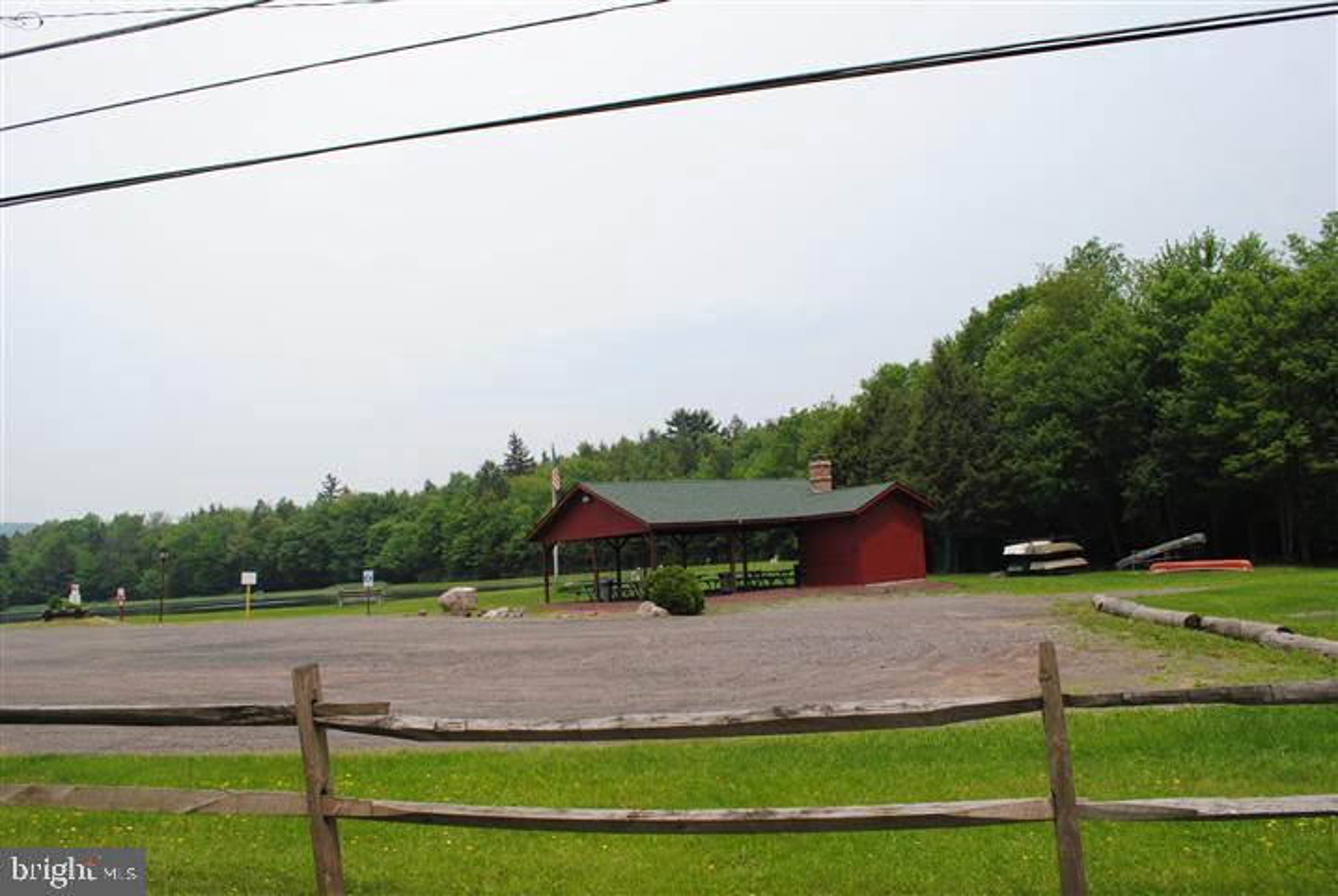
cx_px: 669
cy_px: 448
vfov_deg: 48.1
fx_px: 1005
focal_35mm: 27
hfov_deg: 67.3
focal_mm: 18
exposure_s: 1/200
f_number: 9
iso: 100
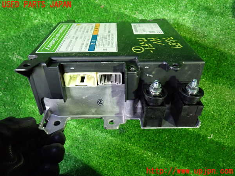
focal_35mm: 25
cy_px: 88
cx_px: 118
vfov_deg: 54.9
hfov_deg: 69.4
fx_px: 170
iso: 640
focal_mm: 4.5
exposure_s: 1/30
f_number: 2
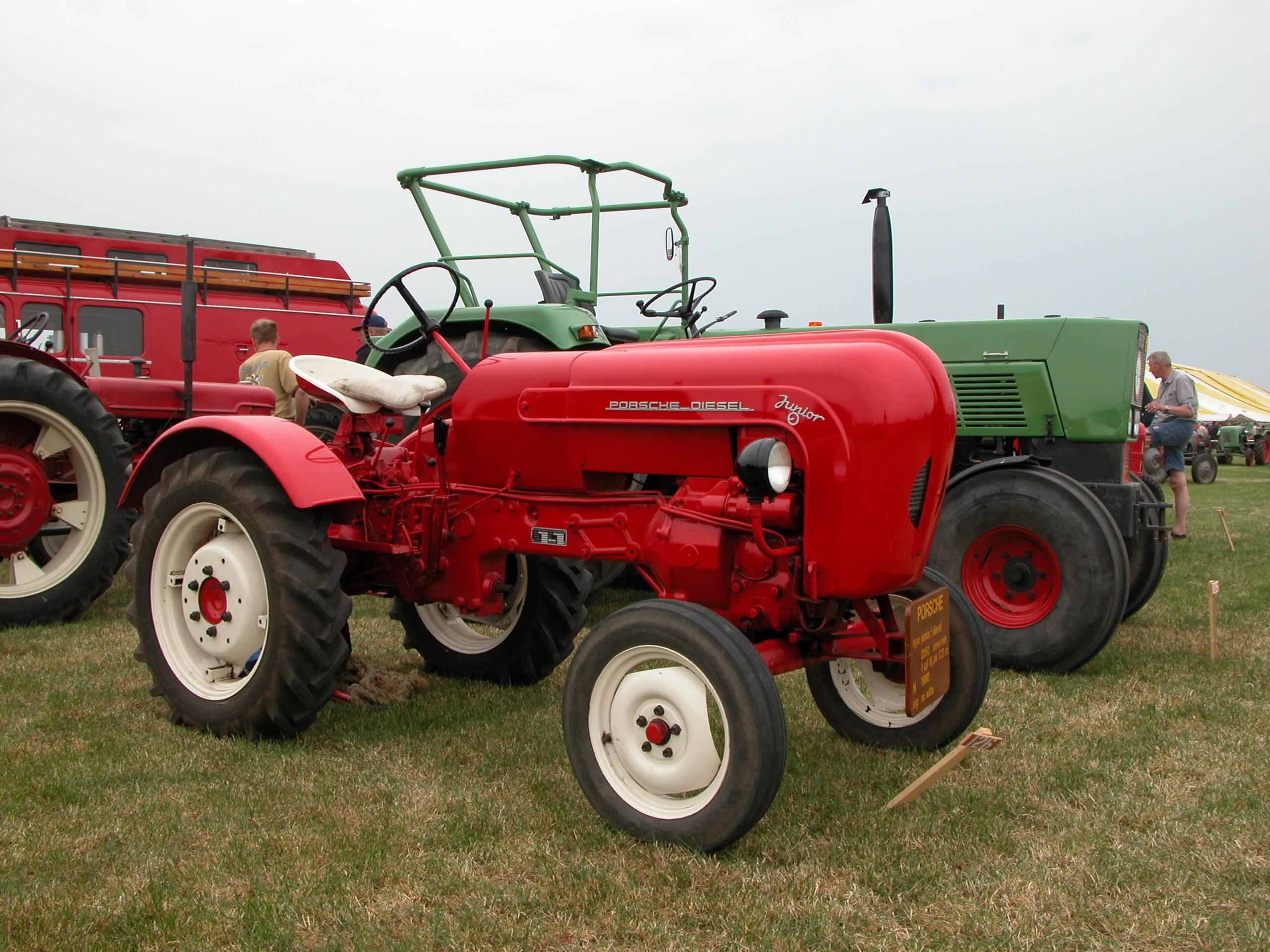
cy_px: 476
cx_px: 635
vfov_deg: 40.7
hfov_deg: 52.6
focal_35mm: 35
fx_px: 1284
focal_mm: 8.9
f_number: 5.6
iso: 100
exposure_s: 1/191
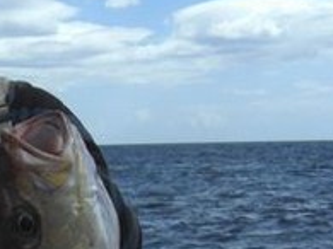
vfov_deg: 11.6
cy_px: 353
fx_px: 1183
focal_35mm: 123
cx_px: -7
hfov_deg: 15.7
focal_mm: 7.9
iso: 80
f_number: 8
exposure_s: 1/250
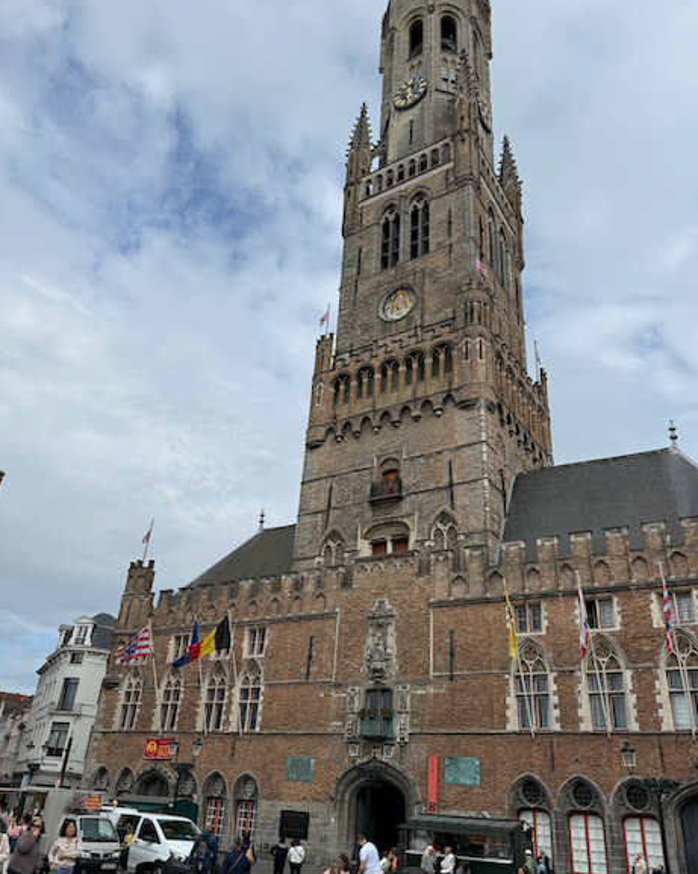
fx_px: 672
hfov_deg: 54.9
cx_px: 360
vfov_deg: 66.1
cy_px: 442
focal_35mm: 26
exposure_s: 1/4405
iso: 80
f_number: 1.78
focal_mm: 6.76
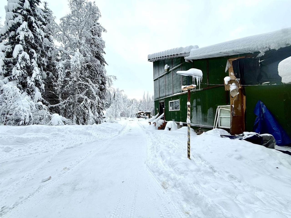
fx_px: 118
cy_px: 109
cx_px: 146
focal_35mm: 14
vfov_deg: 85.7
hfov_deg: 102.1
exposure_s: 1/114
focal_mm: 2.22
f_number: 2.2
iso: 50
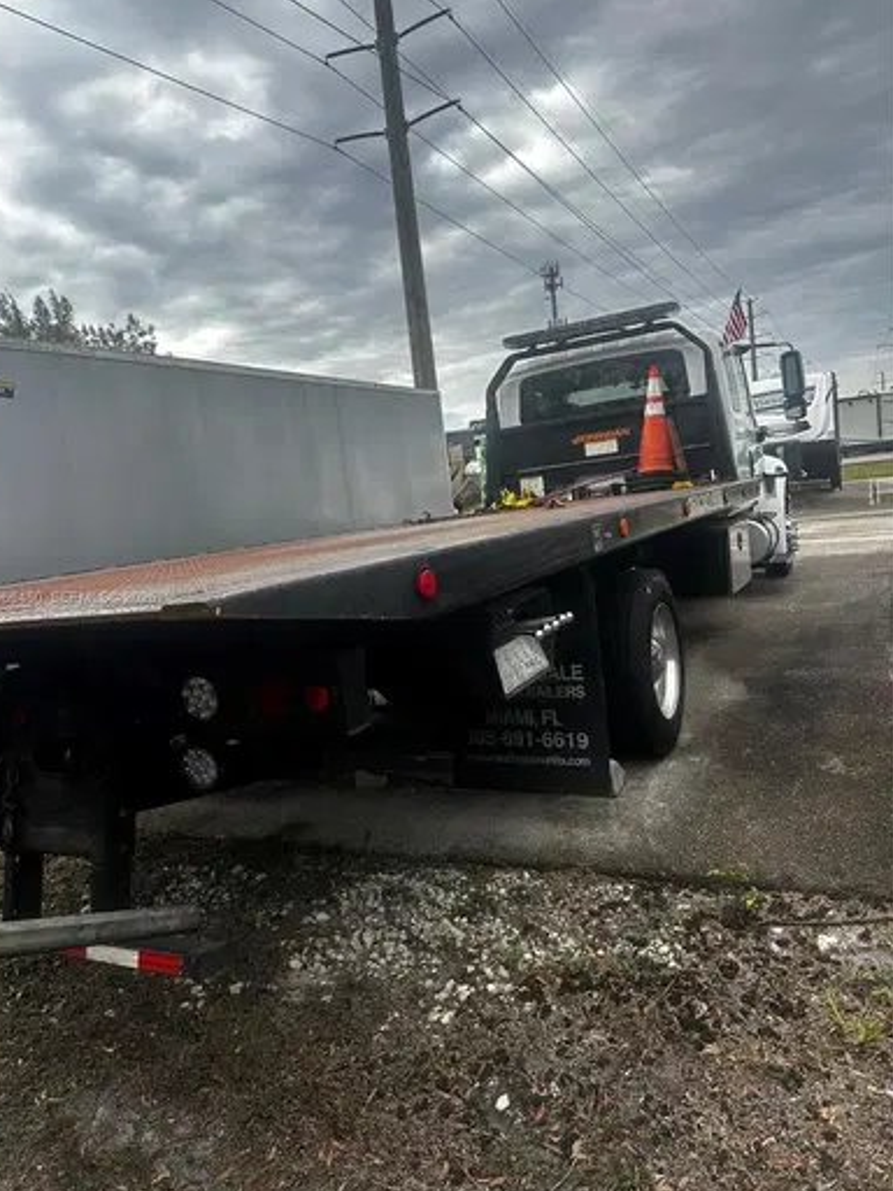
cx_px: 430
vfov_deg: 69.4
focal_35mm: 25
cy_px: 599
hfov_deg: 54.9
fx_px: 860
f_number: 1.78
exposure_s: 1/2469
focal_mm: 6.86
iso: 80
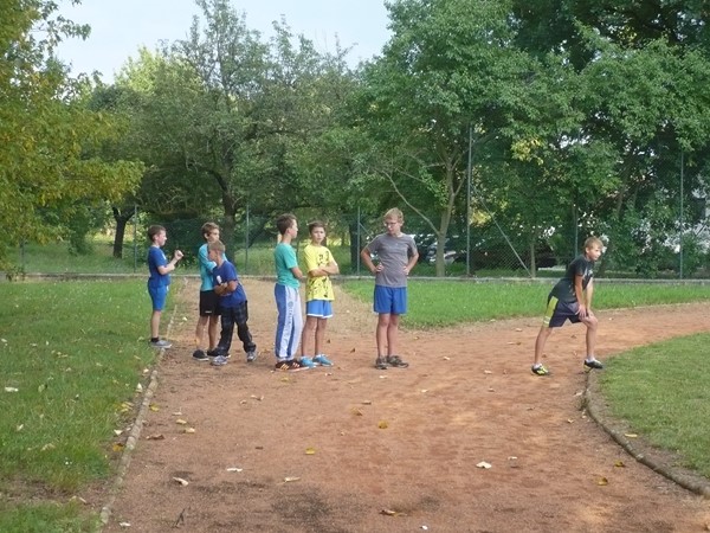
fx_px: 1436
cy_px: 266
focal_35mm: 70
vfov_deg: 21.0
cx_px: 355
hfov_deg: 27.8
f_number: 4
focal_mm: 11.5
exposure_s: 1/250
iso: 250
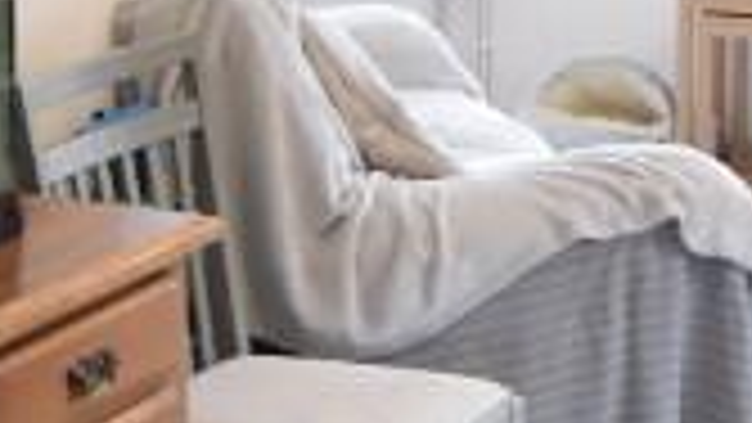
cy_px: -155
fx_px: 2497
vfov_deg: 9.5
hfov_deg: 17.1
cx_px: 536
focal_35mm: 125
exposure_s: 1/10
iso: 100
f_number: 3.5
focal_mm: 13
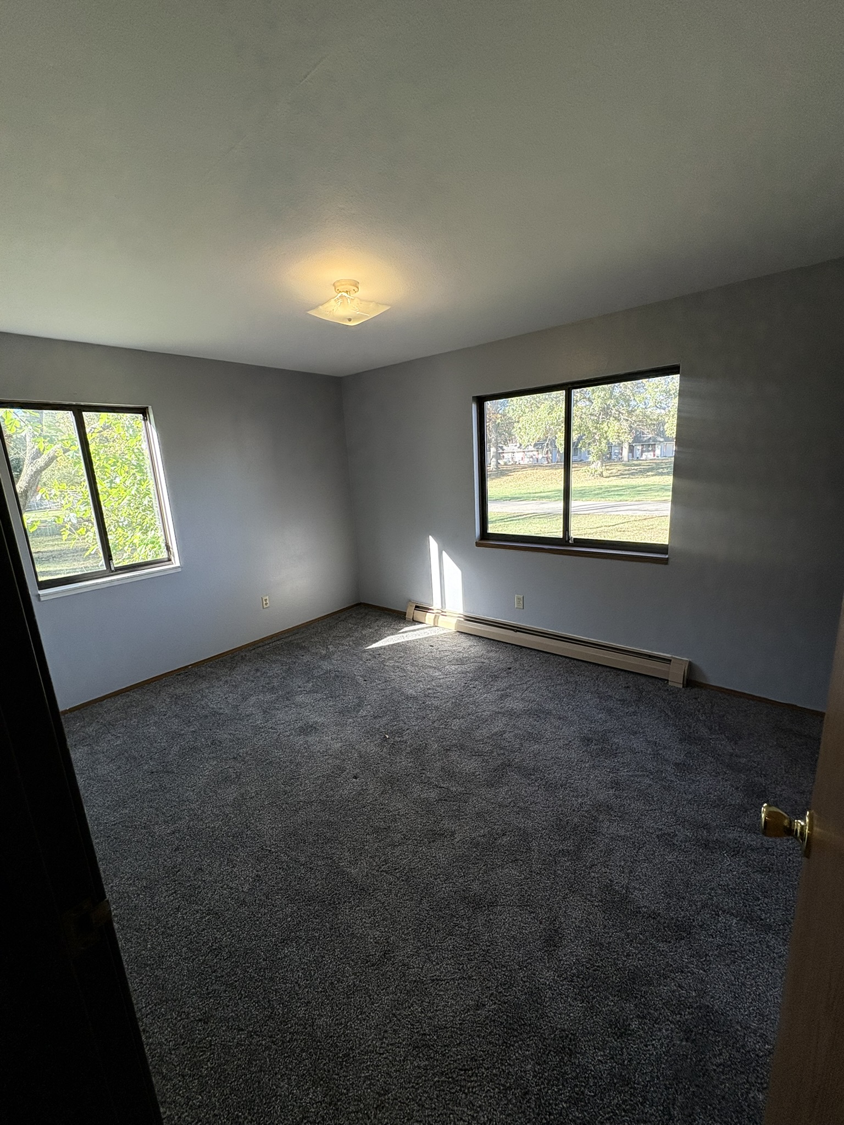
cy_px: 562
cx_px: 422
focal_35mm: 14
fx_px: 455
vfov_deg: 102.1
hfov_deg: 85.7
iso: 125
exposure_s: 1/125
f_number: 2.2
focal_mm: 2.22
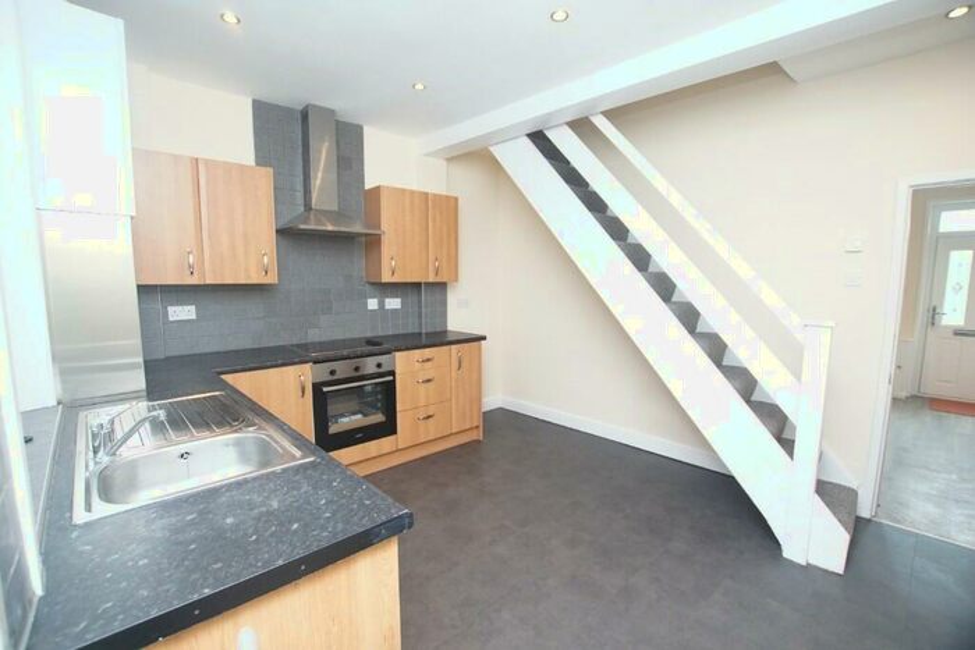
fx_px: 406
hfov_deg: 100.4
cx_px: 488
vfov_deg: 77.4
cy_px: 325
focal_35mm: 15
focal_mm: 10
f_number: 4
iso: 1600
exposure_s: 1/160
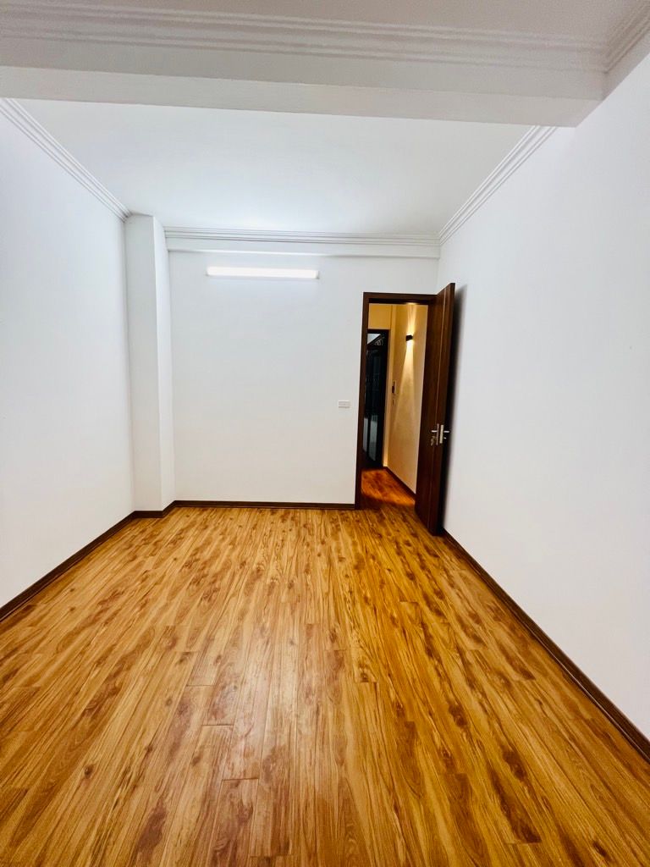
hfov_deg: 89.9
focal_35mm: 13
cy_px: 434
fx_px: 325
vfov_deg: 106.2
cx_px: 325
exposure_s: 1/100
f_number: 1.8
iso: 125
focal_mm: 1.57
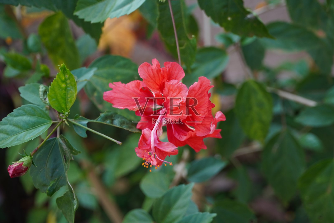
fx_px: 1072
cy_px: 112
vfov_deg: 11.9
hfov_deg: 17.7
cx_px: 167
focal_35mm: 116
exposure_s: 1/160
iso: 400
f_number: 5.6
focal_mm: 77
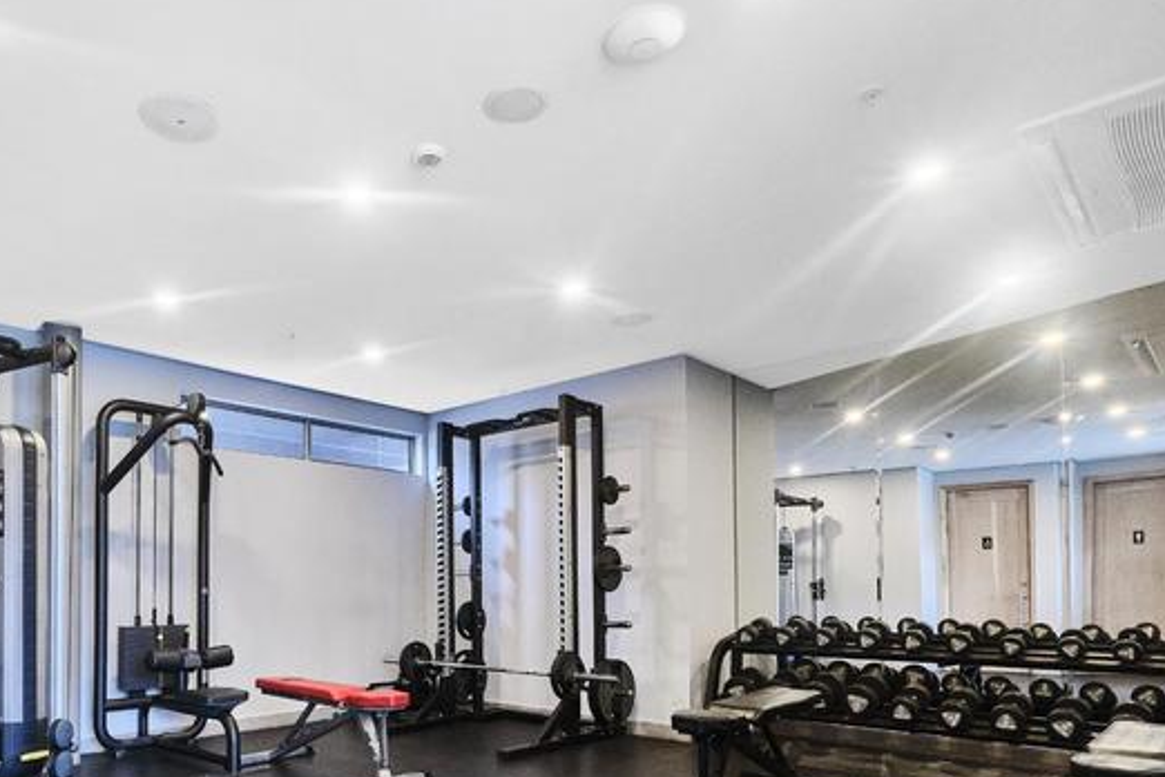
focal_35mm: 23
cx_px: 420
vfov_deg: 52.8
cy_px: 579
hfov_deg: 74.5
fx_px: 744
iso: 800
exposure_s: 1/8
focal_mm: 10
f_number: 8
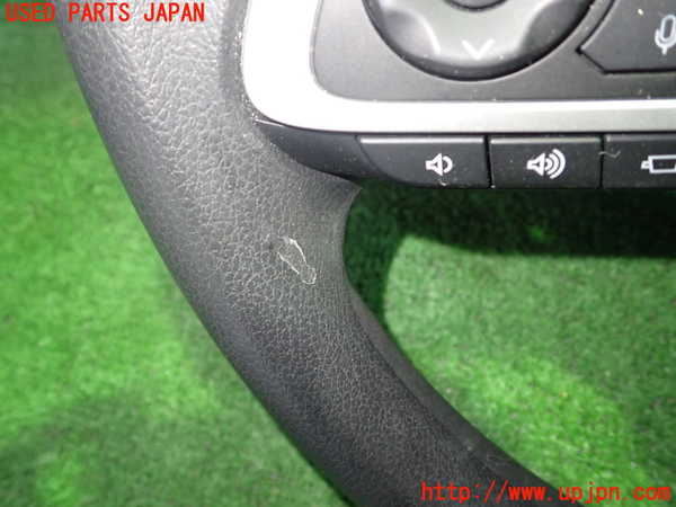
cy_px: 254
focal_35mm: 30
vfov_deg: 46.8
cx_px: 338
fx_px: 586
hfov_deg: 60.0
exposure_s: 1/30
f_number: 2.3
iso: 500
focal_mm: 5.4
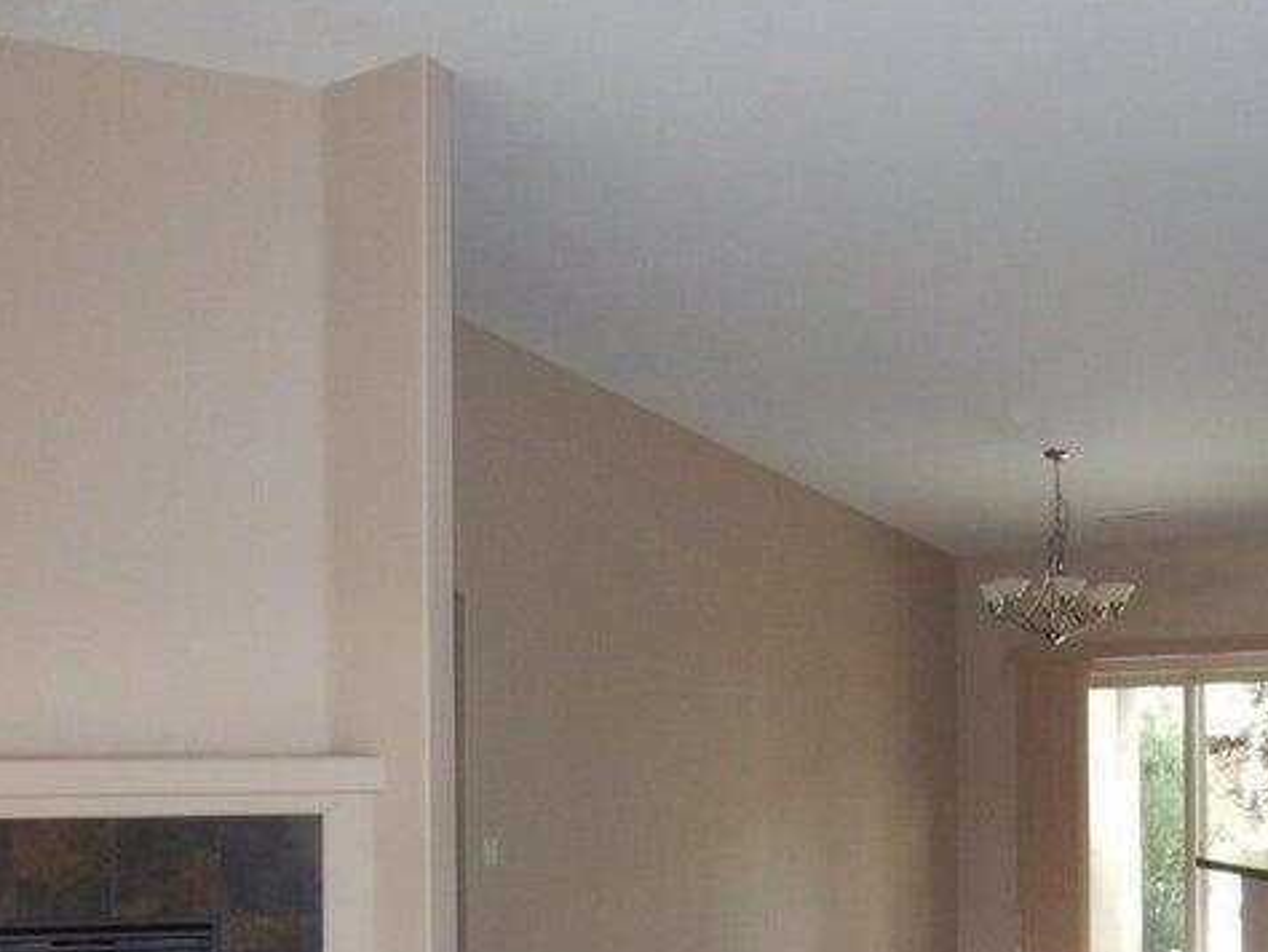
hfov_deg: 41.6
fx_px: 1649
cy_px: 738
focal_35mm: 45
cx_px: 833
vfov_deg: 31.5
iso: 400
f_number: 3
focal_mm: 4.5
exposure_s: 1/30
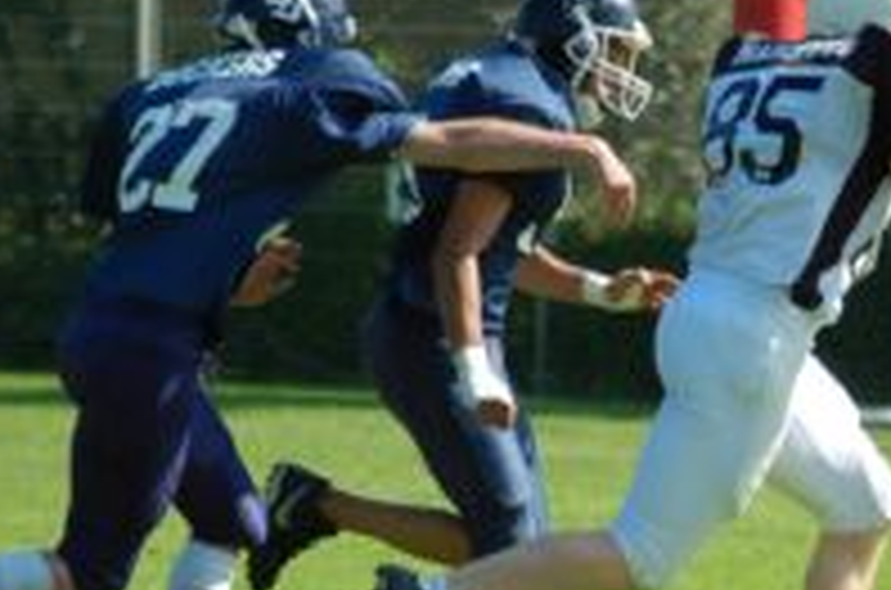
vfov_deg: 3.0
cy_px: 401
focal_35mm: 463
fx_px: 11435
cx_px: 745
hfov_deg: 4.5
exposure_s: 1/1000
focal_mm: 135
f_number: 4.5
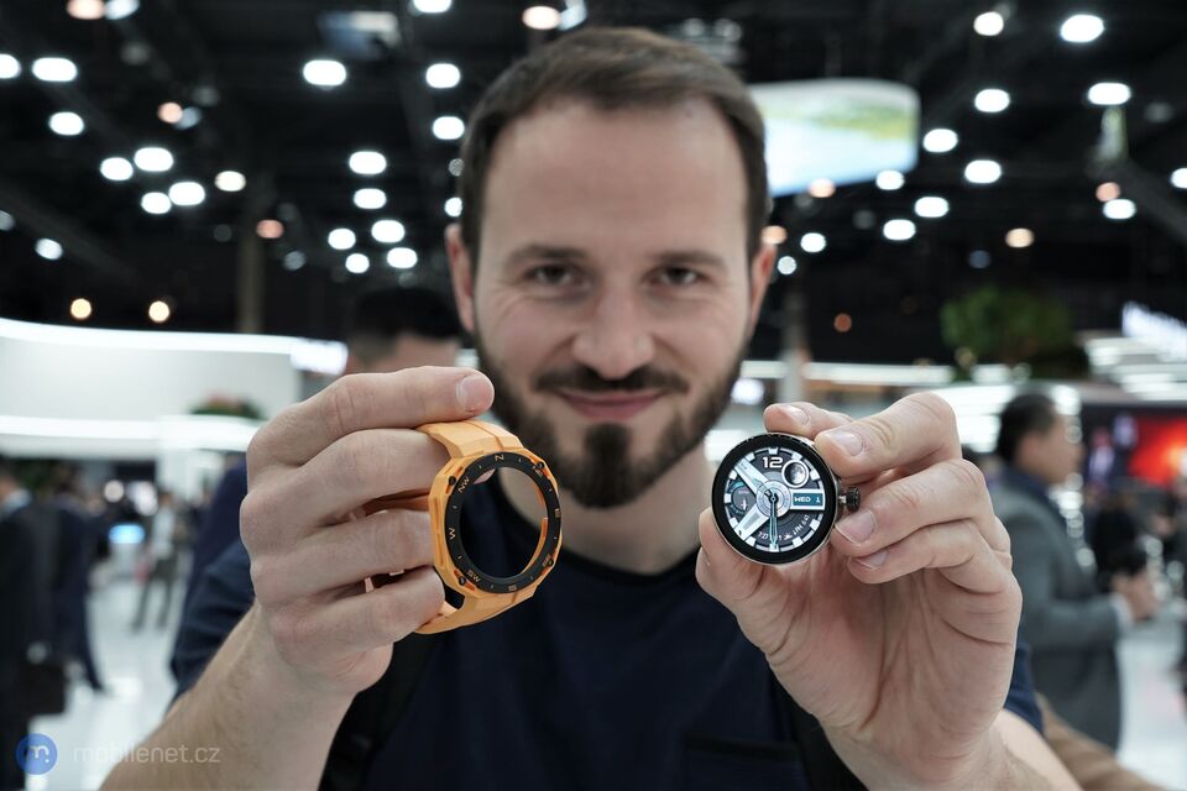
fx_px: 1550
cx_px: 594
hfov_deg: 41.9
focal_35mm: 47
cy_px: 396
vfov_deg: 28.6
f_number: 8
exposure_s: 1/160
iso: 1600
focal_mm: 47
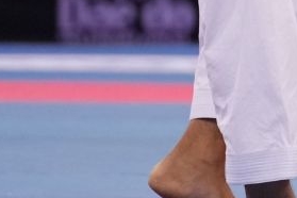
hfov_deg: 2.2
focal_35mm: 950
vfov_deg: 1.4
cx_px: 578
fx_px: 7837
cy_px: -287
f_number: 2.8
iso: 2500
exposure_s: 1/1000
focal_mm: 147
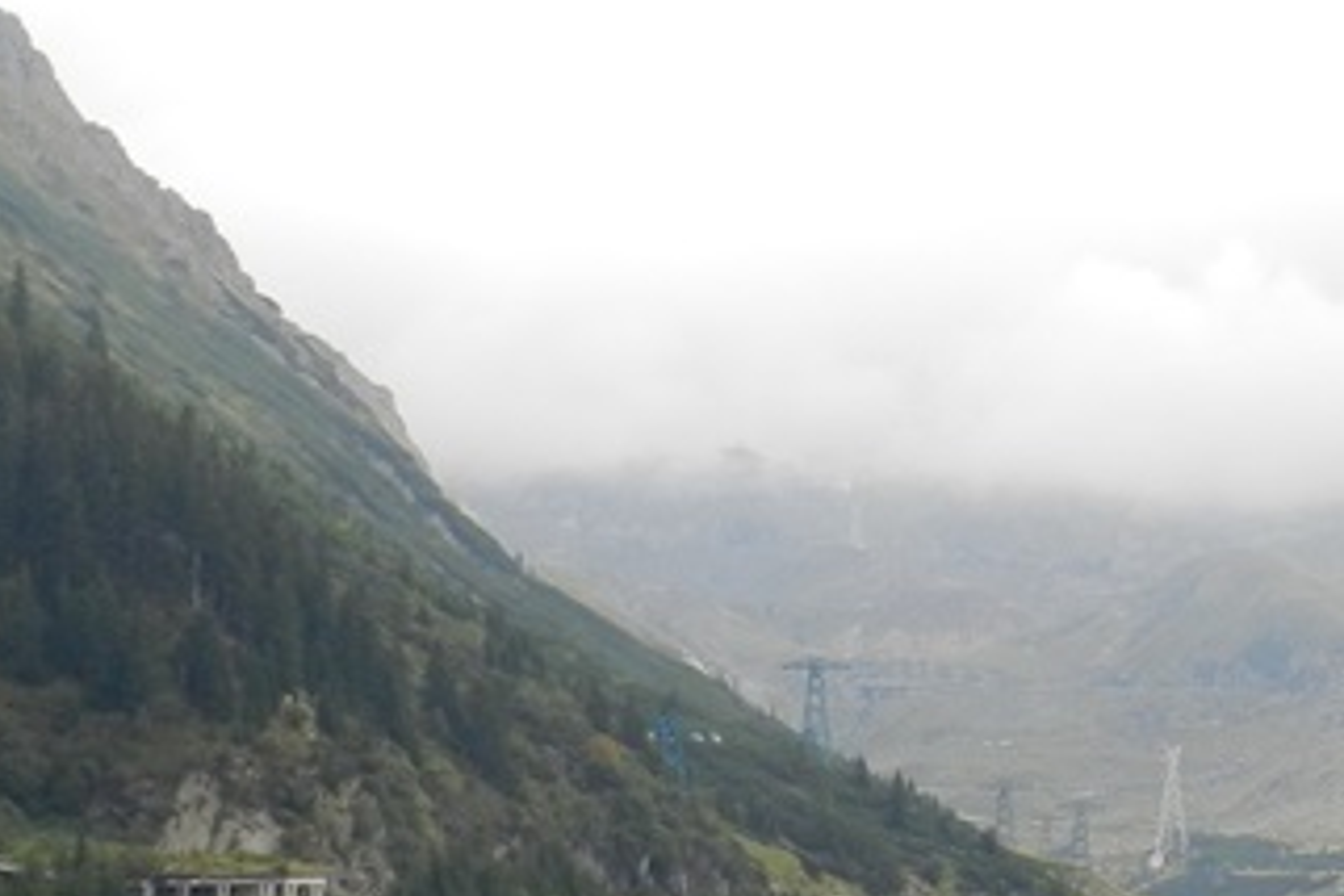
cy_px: 909
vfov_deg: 10.8
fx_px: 4704
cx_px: 1218
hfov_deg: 16.1
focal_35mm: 126
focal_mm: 6.7
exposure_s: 1/250
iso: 160
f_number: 4
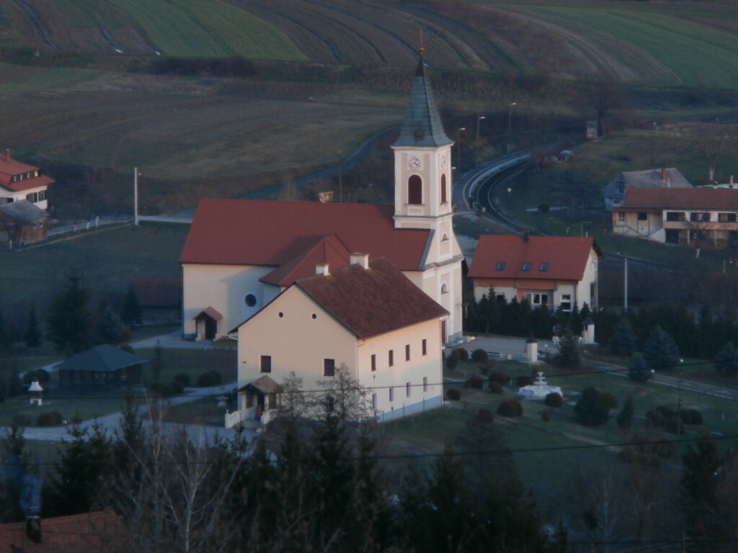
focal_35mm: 300
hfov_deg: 6.6
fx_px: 6396
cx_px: 369
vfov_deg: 5.0
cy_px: 276
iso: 200
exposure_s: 1/80
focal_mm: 52.5
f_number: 5.9
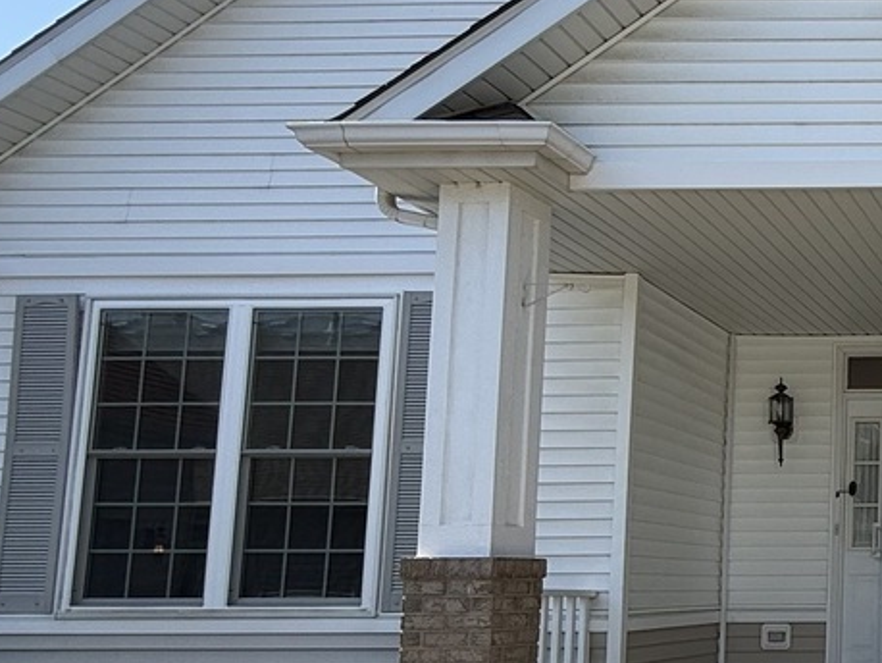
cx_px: 1111
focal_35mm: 44
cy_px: 470
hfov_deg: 33.2
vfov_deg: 32.5
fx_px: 1122
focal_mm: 2.22
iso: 50
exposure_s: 1/574
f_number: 2.2
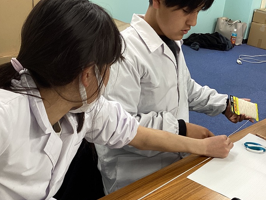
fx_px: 277
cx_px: 137
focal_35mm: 36
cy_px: 115
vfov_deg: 39.6
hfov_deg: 51.3
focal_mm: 3.3
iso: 100
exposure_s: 1/60
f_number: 2.4
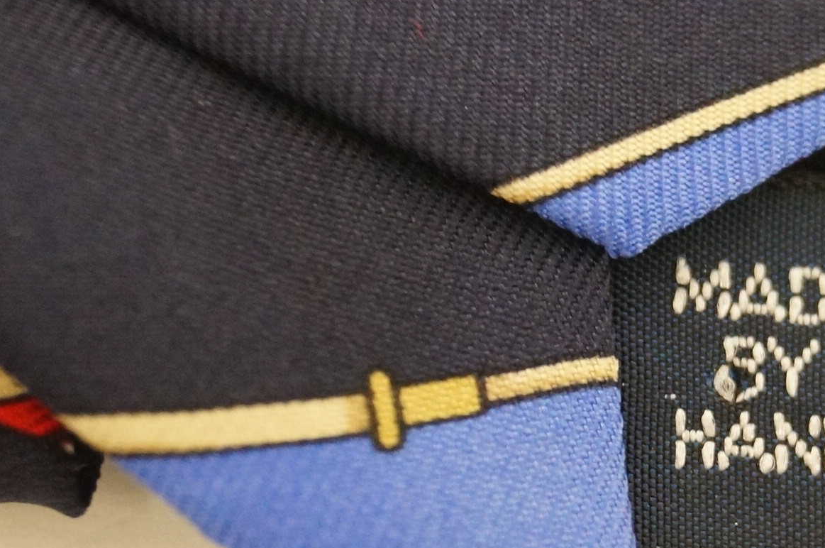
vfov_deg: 9.6
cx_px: 799
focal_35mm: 142
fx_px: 3251
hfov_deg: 14.3
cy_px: 340
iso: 3200
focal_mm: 45
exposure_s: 1/40
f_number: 5.6
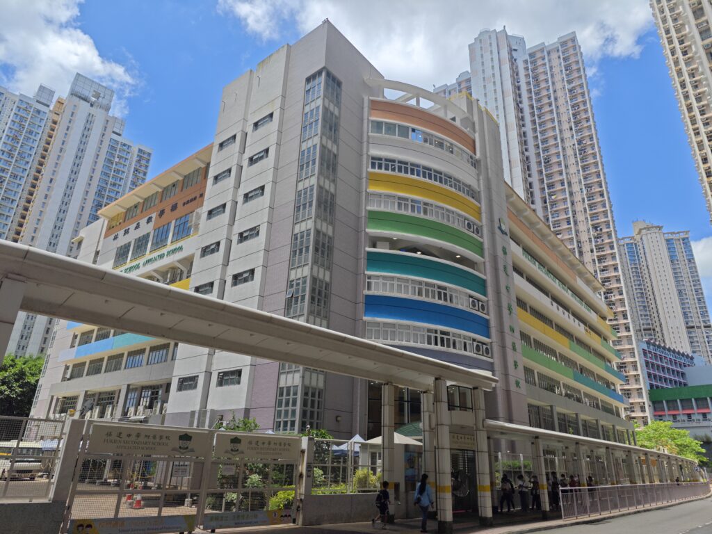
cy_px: 267
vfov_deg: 58.9
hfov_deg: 73.9
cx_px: 356
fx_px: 473
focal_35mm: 23
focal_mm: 8.7
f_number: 1.9
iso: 50
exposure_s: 1/612
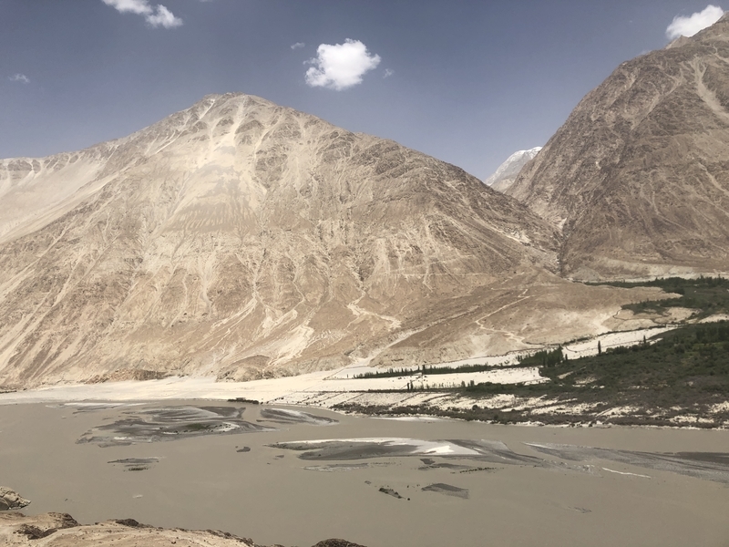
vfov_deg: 49.7
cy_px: 274
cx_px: 364
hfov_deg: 63.4
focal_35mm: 28
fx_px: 590
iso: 20
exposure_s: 1/3690
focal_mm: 4
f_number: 1.8
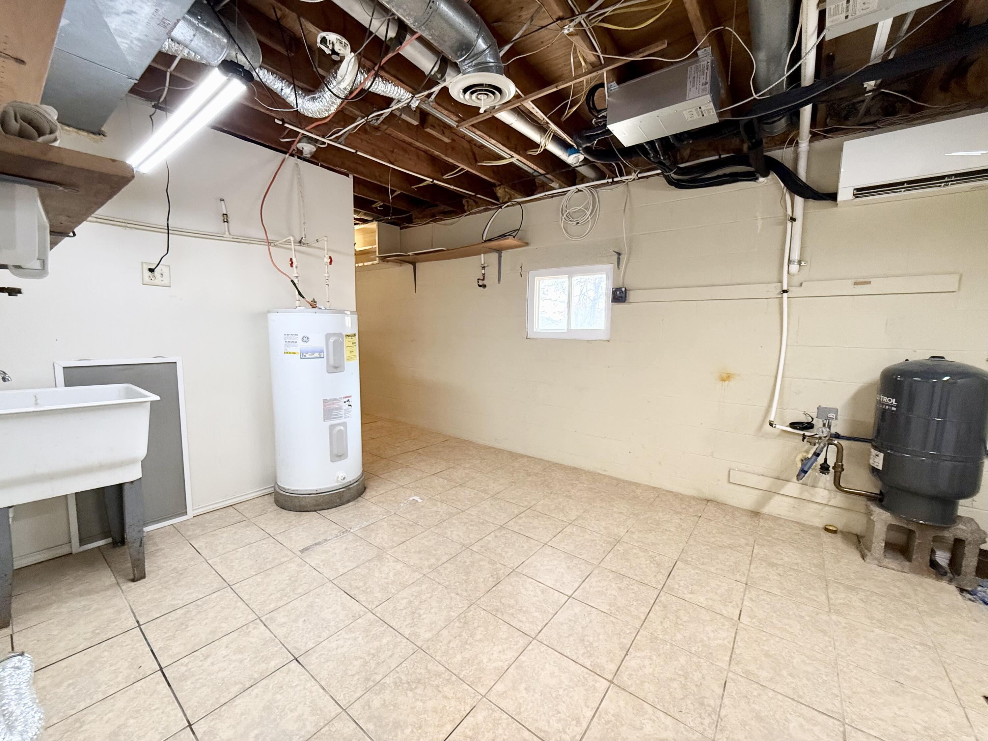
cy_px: 370
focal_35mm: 14
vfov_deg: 85.7
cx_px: 494
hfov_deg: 102.1
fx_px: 400
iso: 500
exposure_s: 1/120
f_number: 2.2
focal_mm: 2.22
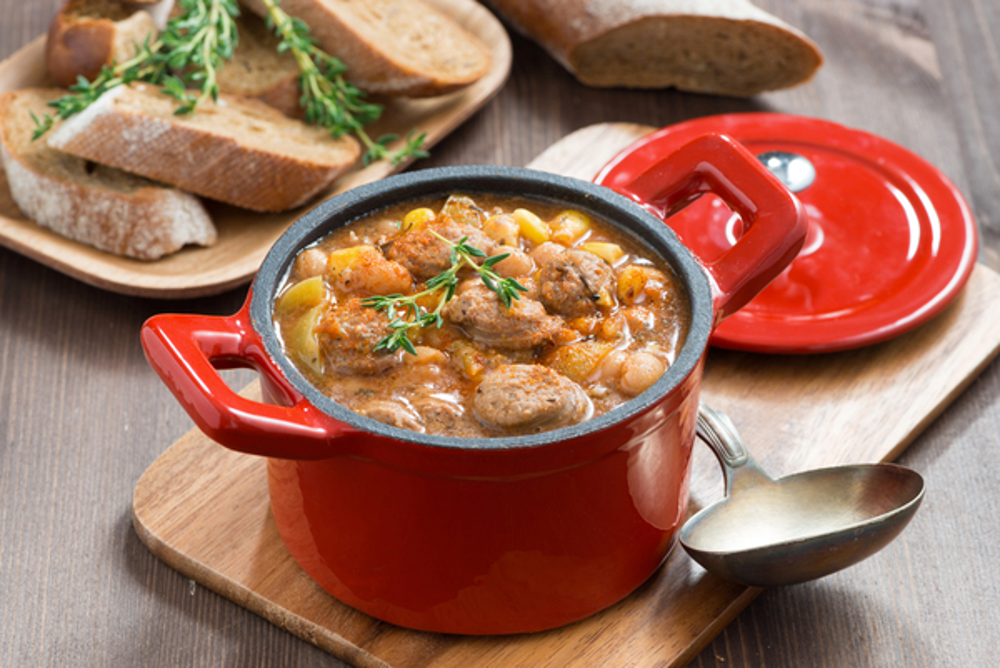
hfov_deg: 19.4
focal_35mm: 105
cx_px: 500
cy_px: 334
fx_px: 2919
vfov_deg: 13.1
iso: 160
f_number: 13
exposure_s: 1/125
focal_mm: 105
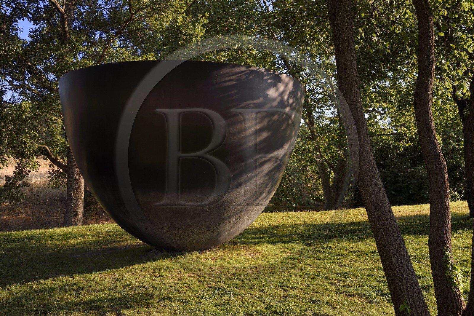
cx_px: 237
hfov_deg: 53.1
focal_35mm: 36
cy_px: 158
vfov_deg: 36.9
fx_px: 474
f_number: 9
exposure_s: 1/250
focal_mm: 36
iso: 200
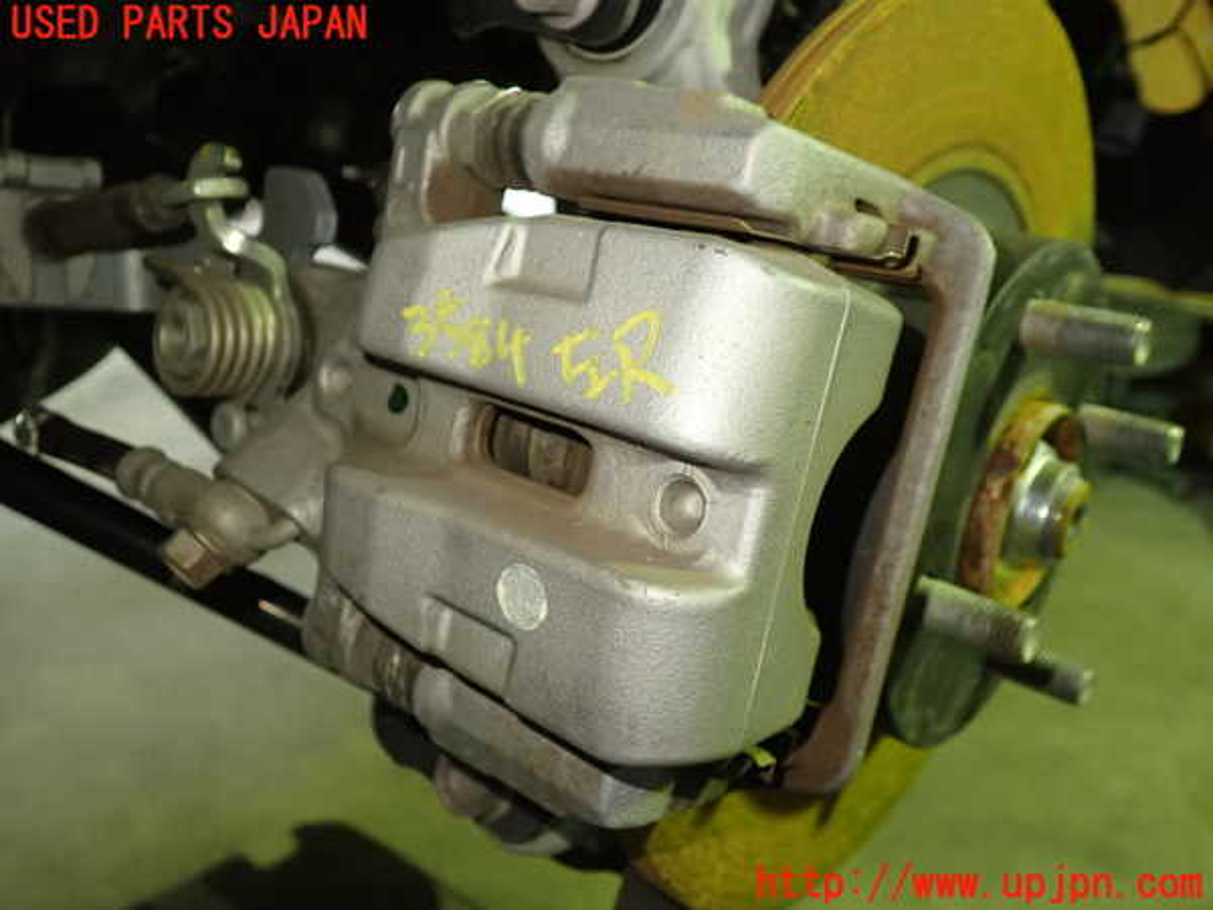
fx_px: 1051
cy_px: 455
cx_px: 606
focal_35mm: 30
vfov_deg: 46.8
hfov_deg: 60.0
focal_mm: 5.4
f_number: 2.3
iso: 400
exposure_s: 1/30
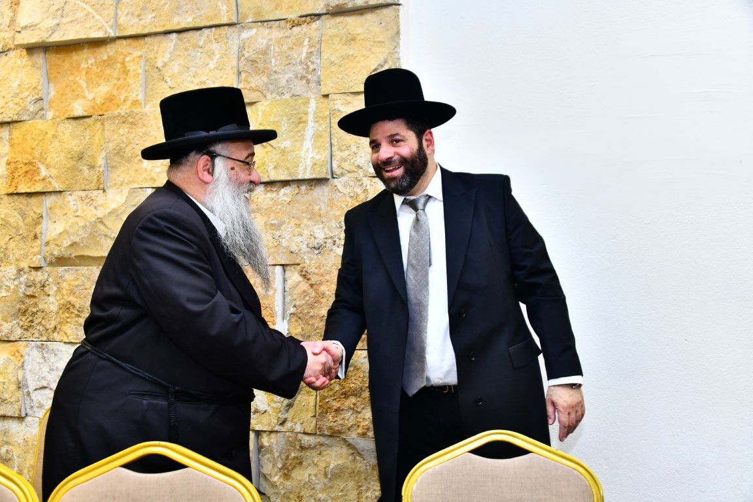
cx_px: 376
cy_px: 251
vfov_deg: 37.9
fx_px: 732
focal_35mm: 35
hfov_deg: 54.4
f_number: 5.6
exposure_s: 1/100
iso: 1250
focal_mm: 35
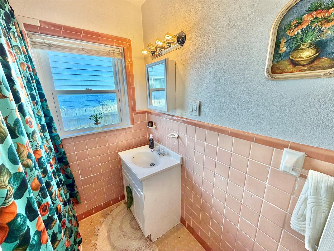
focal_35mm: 14
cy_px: 126
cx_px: 167
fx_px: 135
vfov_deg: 85.7
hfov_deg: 102.1
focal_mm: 2.22
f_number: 2.2
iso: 125
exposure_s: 1/120
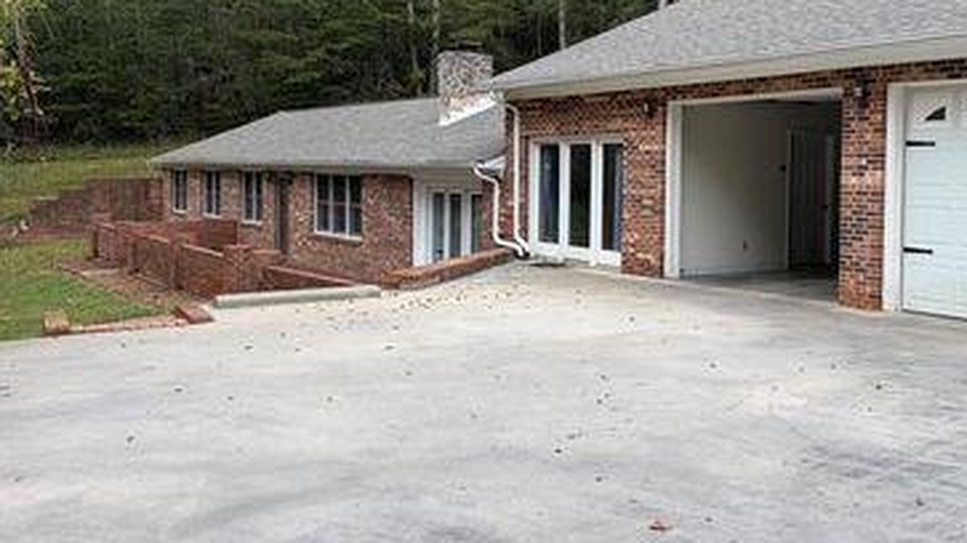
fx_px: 1000
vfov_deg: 30.2
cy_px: 193
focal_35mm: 39
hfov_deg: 50.9
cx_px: 621
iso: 50
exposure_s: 1/430
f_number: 1.6
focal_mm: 5.96
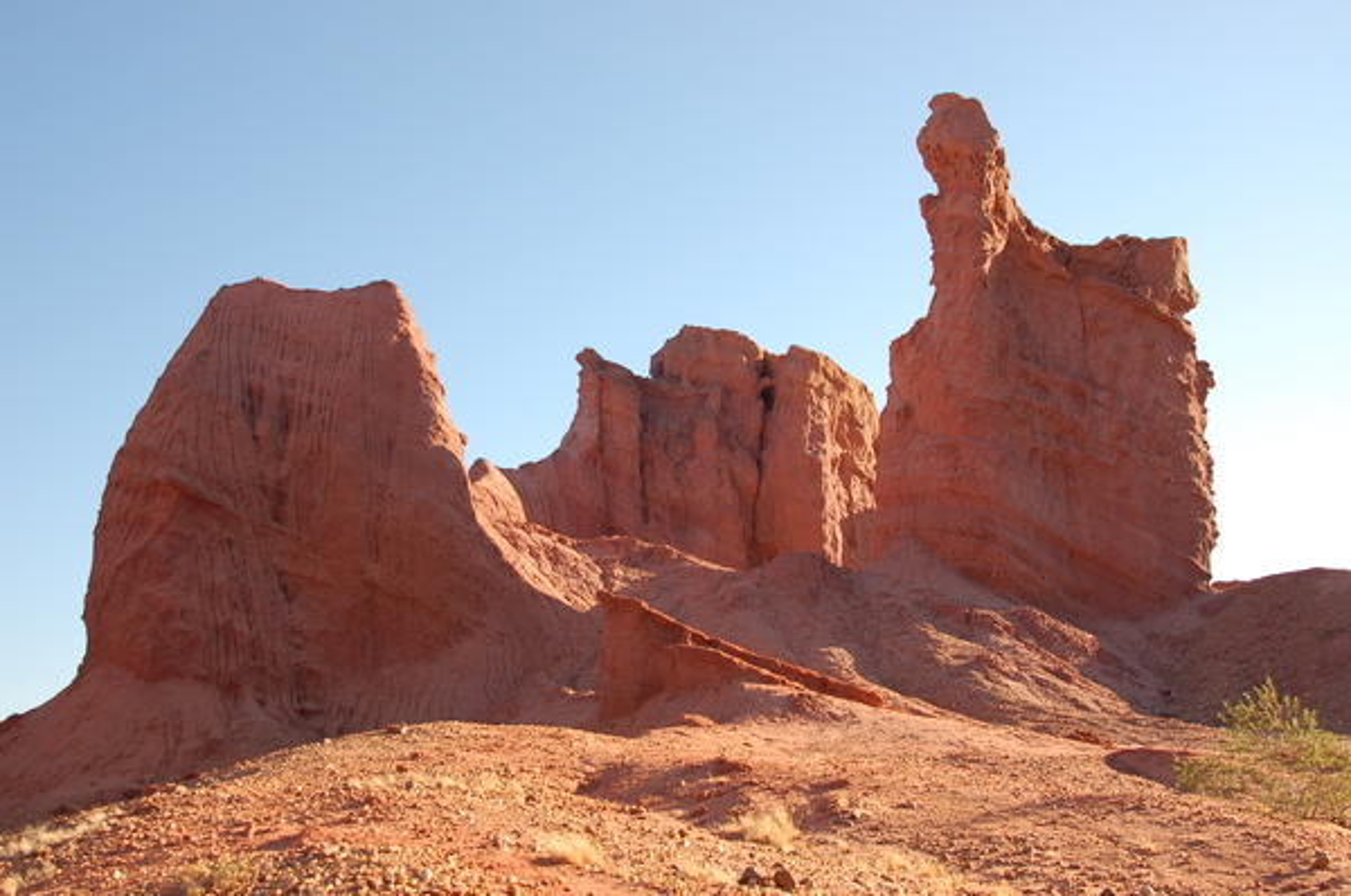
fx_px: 1461
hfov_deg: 49.6
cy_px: 448
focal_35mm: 39
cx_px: 676
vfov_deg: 34.1
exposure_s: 1/200
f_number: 7.1
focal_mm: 26
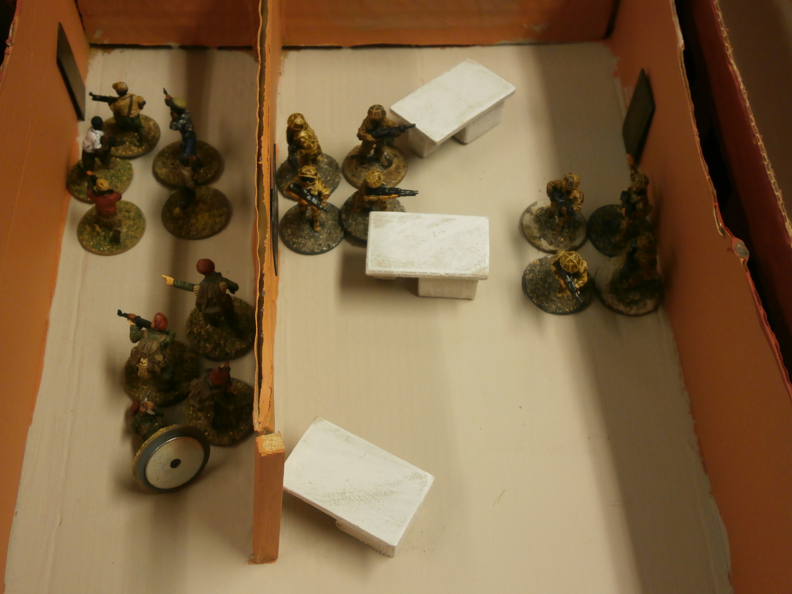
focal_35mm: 47
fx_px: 1075
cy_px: 297
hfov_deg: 40.4
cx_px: 396
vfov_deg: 30.9
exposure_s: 1/40
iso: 200
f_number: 3.4
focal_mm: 8.3
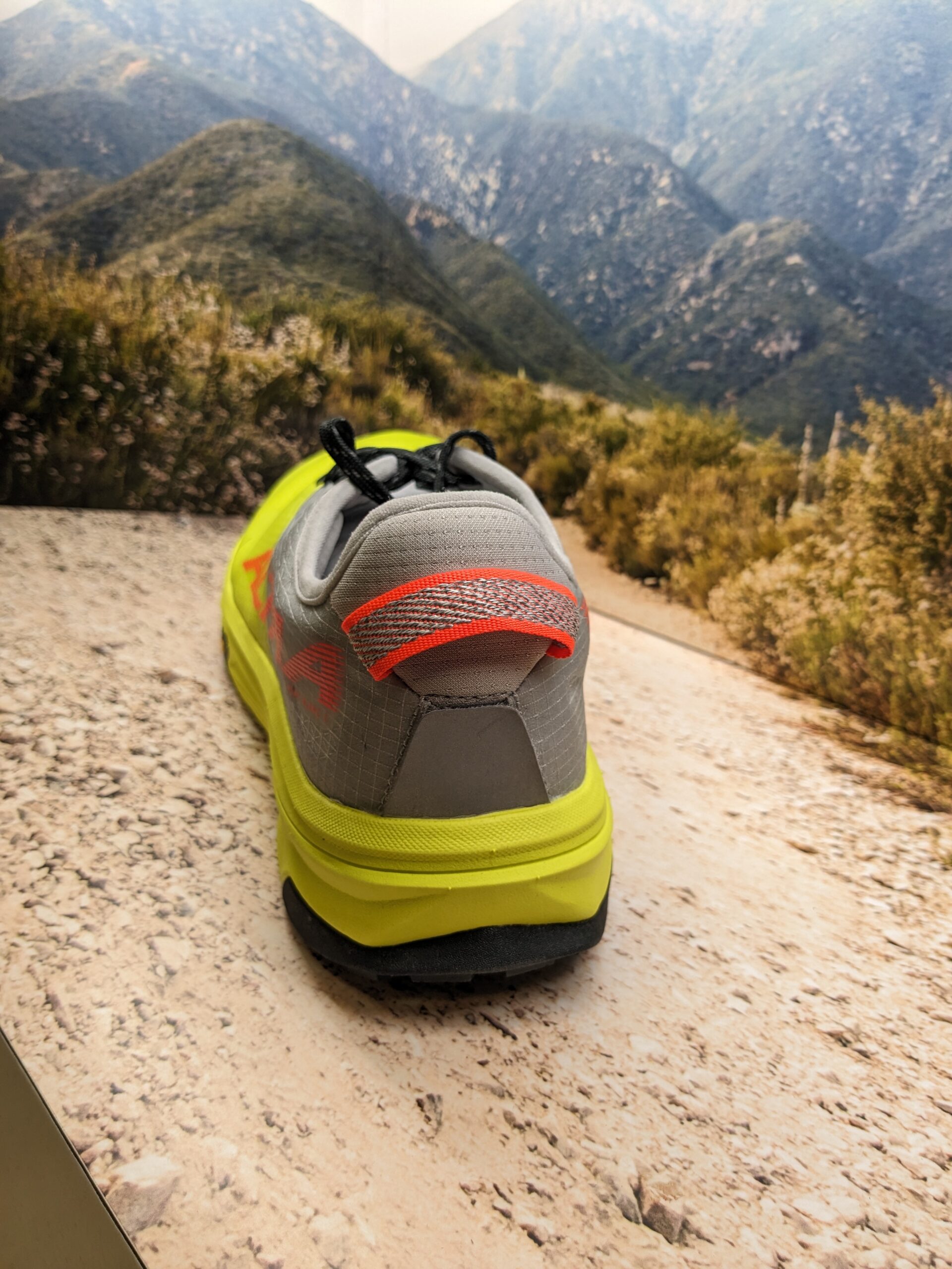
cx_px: 476
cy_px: 634
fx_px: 990
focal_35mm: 27
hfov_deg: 51.4
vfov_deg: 65.3
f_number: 1.73
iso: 57
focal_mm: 4.38
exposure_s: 1/120
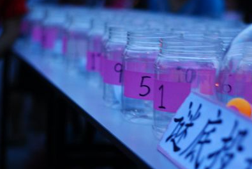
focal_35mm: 114
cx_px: 175
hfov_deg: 17.9
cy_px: 99
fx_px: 799
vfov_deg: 12.0
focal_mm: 50
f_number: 2
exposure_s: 1/20
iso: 800
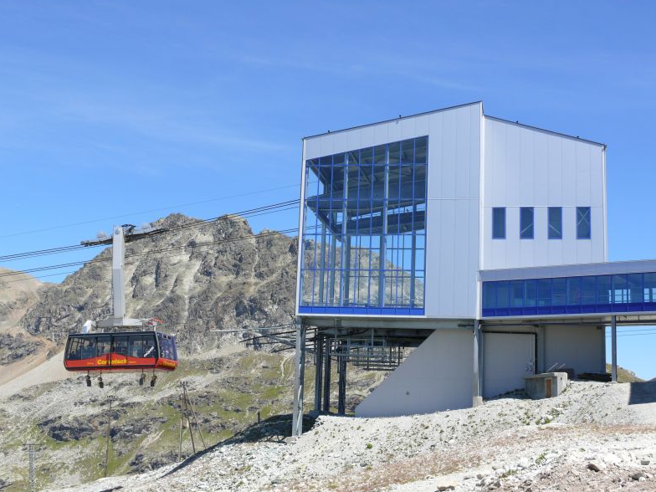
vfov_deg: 29.7
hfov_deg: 38.9
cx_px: 324
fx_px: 929
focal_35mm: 49
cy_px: 246
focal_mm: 10.2
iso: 100
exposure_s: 1/320
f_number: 5.6
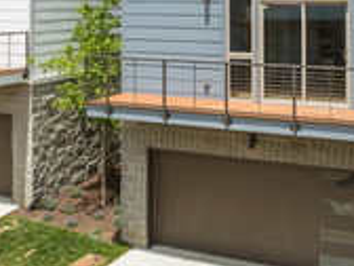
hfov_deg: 33.2
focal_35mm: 57
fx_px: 583
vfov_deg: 25.1
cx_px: 263
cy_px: 41
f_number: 2.8
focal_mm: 12.29
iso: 100
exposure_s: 1/800
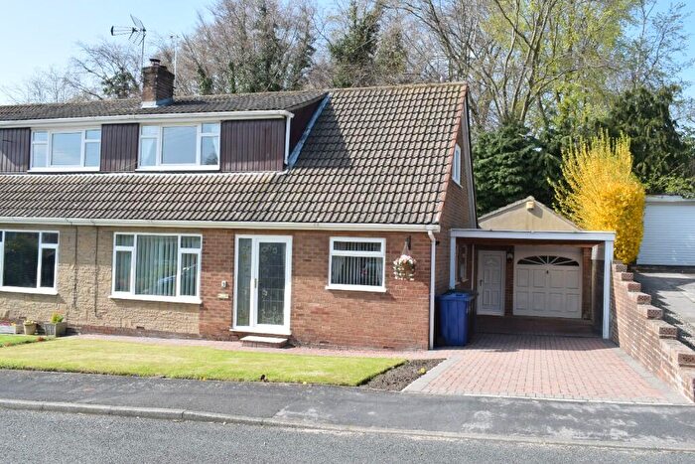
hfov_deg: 59.5
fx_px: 608
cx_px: 348
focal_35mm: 32
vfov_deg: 41.7
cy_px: 232
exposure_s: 1/250
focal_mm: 21
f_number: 18
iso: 800
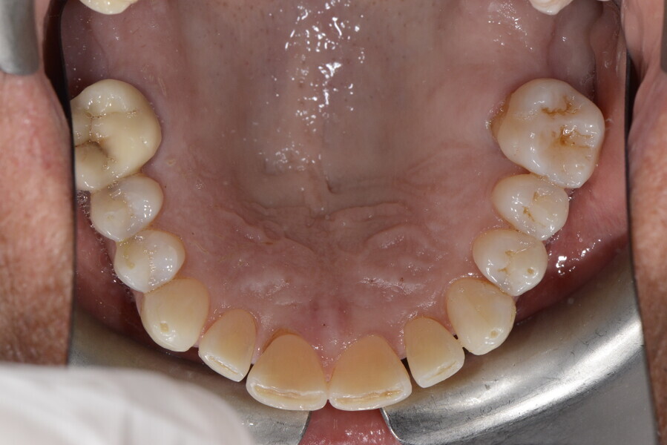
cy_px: 222
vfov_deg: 13.1
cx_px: 334
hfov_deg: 19.5
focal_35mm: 105
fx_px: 1946
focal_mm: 105
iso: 2500
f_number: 29
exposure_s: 1/250
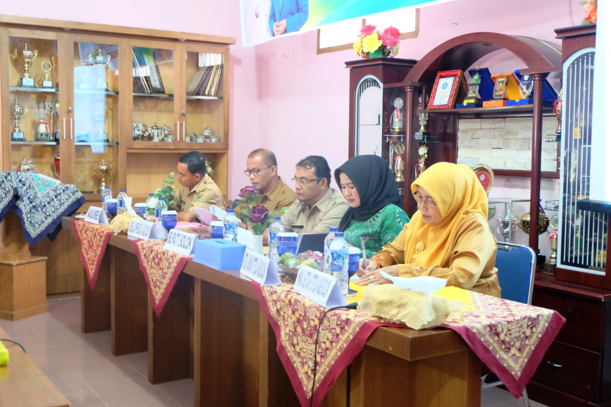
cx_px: 306
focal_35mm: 40
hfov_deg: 48.5
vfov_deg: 33.4
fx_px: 679
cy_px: 204
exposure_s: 1/10
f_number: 4.5
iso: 3200
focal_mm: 26.9
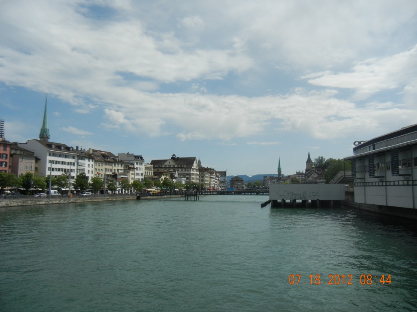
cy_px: 156
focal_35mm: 30
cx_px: 208
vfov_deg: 46.8
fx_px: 361
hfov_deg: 60.0
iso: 160
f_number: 7
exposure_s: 1/785
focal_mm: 5.4
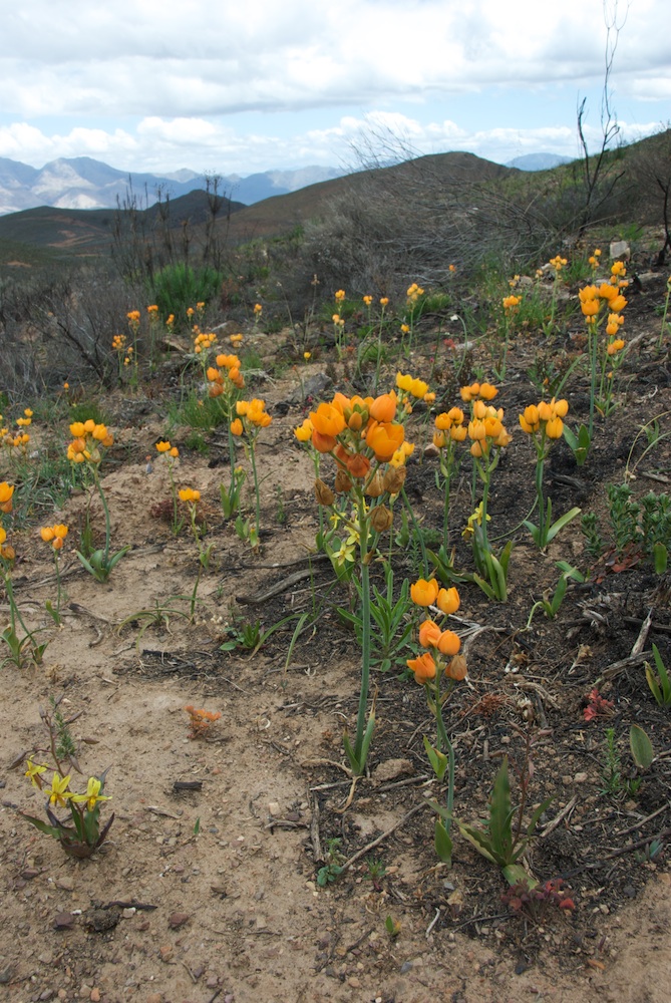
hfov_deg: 43.7
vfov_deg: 61.9
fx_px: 837
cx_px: 336
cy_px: 502
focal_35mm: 30
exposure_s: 1/60
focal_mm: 20
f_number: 16
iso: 160
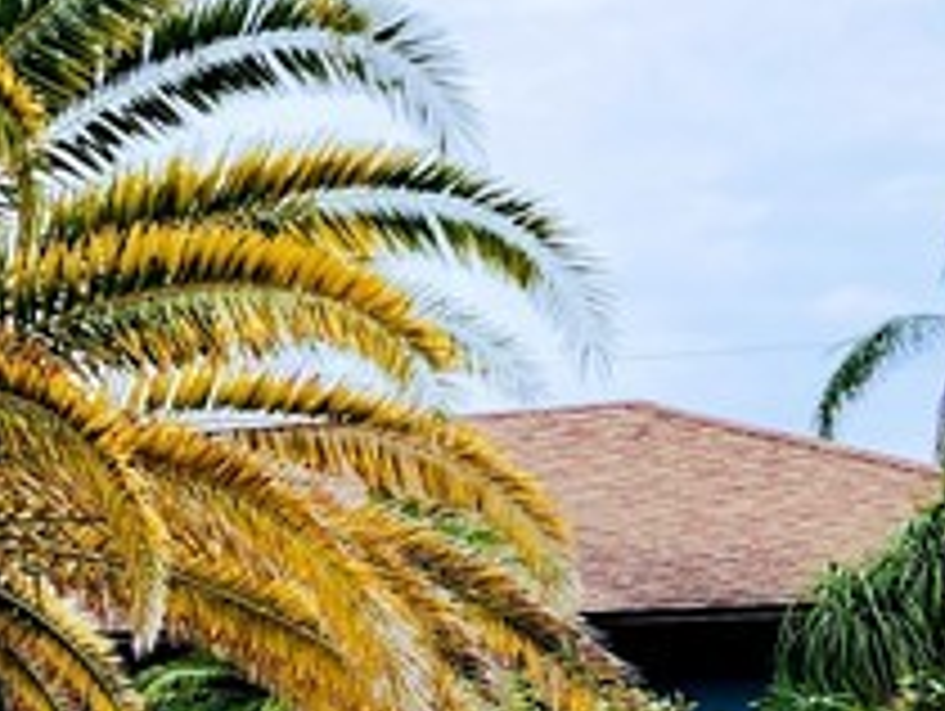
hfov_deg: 16.1
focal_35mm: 112
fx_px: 3061
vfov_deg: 12.6
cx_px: -446
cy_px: 1040
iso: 12
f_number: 1.8
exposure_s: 1/572
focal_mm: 6.4
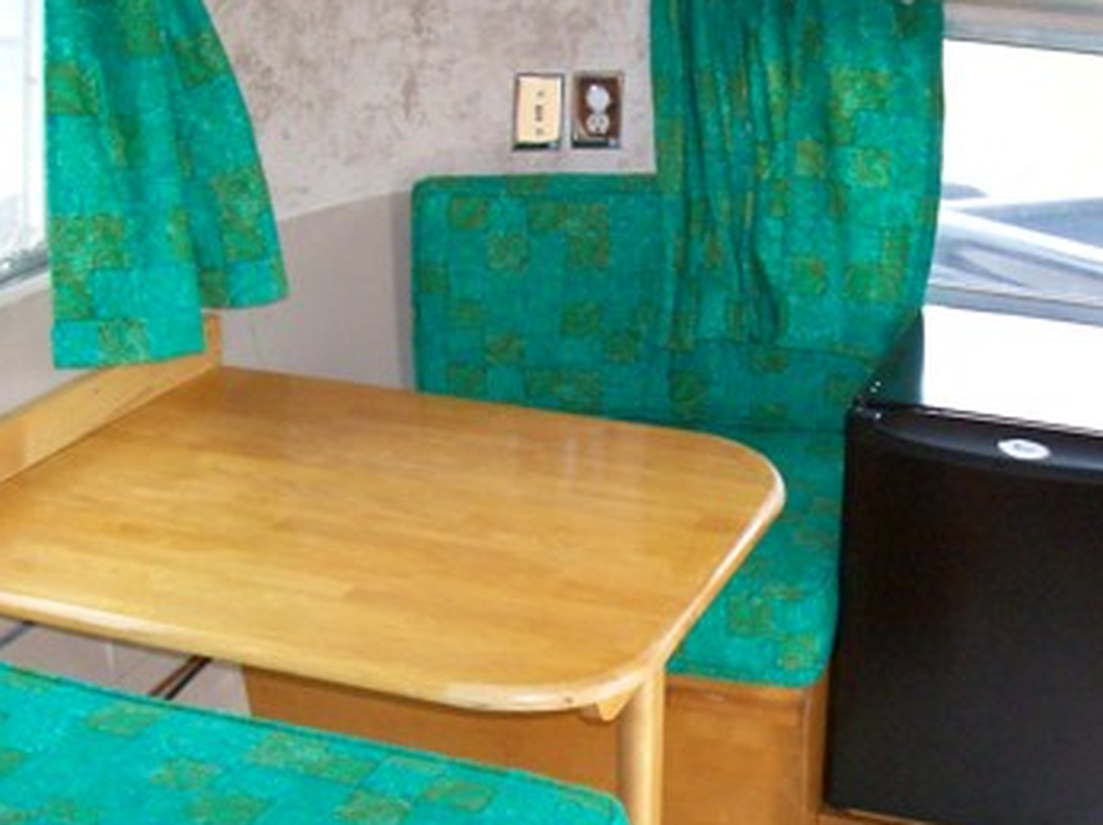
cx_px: 800
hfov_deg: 32.2
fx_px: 1879
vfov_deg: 24.8
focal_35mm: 59
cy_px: 449
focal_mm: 5.6
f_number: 2.7
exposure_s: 1/112
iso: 140
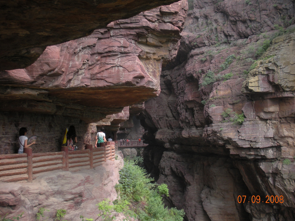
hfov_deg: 50.1
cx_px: 151
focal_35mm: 37
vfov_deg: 38.7
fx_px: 315
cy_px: 109
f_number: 3.5
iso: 64
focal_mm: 6.3
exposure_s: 1/86.3
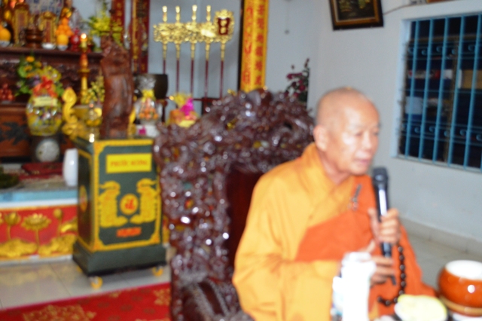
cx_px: 241
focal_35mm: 36
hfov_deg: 53.2
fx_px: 482
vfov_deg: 36.8
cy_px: 160
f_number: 4
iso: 1400
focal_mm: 24
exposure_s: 1/60
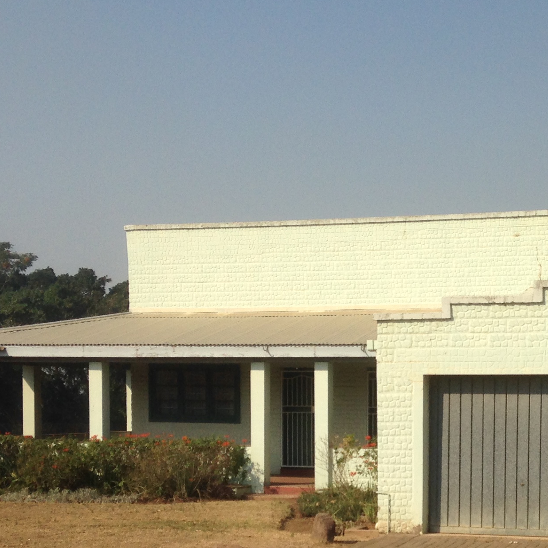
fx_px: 1379
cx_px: 435
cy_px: 470
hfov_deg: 22.2
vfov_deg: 22.1
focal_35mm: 77
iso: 50
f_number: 2.4
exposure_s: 1/2358
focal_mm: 4.12
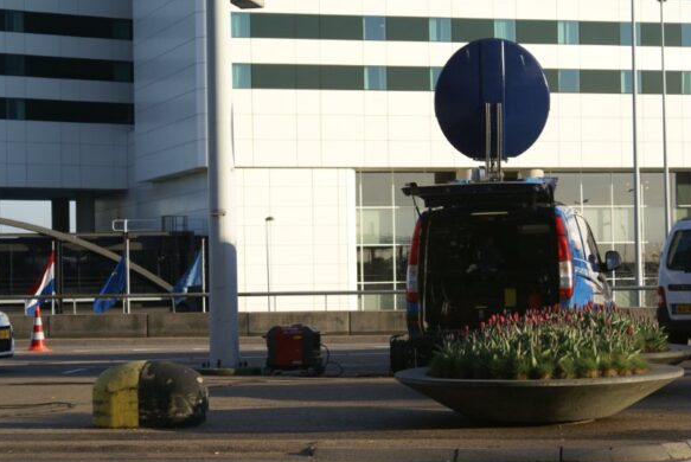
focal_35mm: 108
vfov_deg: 12.7
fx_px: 2075
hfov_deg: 18.9
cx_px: 351
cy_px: 236
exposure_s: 1/125
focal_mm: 70
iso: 100
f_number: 8
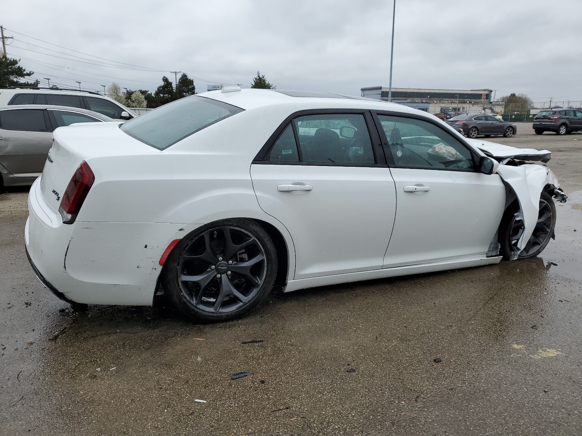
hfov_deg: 67.3
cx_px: 291
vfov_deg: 53.1
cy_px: 218
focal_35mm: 26
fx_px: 437
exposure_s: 1/667
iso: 50
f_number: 1.5
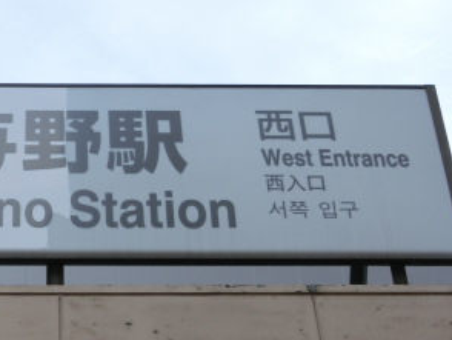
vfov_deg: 19.9
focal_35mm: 74
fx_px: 967
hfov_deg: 25.5
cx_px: 46
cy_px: 182
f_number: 3.9
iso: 80
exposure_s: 1/320
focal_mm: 6
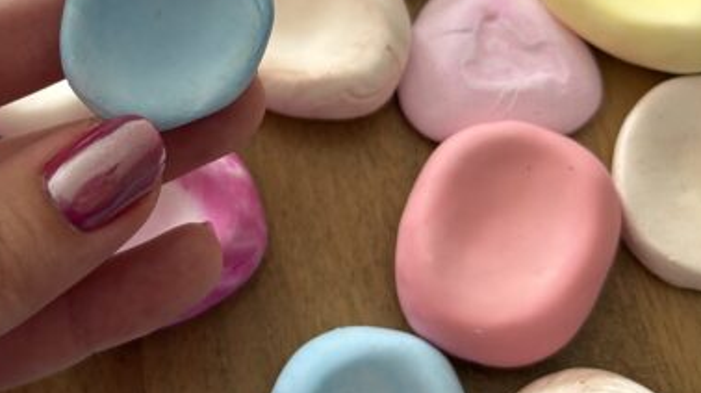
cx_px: 184
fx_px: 1114
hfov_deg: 34.3
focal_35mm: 60
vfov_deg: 19.4
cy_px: 0
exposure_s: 1/122
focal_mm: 5.96
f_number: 1.6
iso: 100
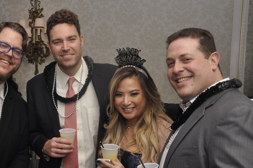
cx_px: 74
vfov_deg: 24.1
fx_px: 393
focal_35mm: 56
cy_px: 90
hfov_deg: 35.1
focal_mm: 26
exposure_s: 1/60
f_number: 5
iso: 400
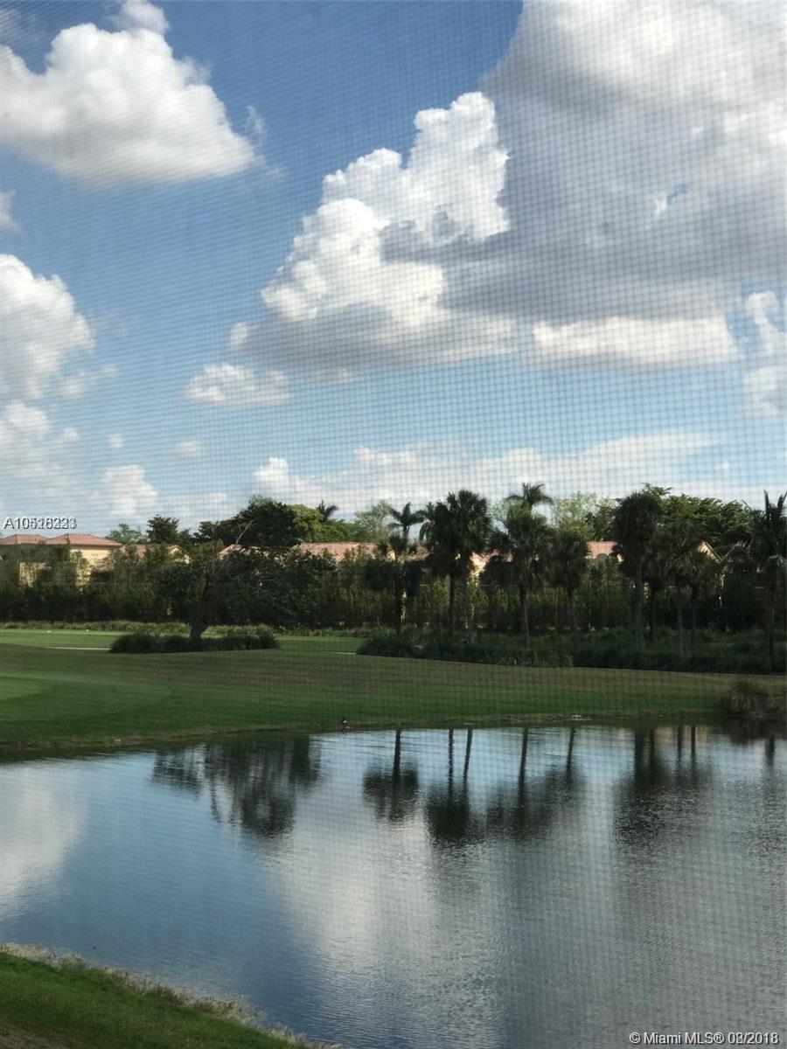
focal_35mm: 57
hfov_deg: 25.7
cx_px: 394
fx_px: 1728
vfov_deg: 33.8
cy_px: 524
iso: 20
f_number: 2.8
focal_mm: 6.6
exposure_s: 1/791
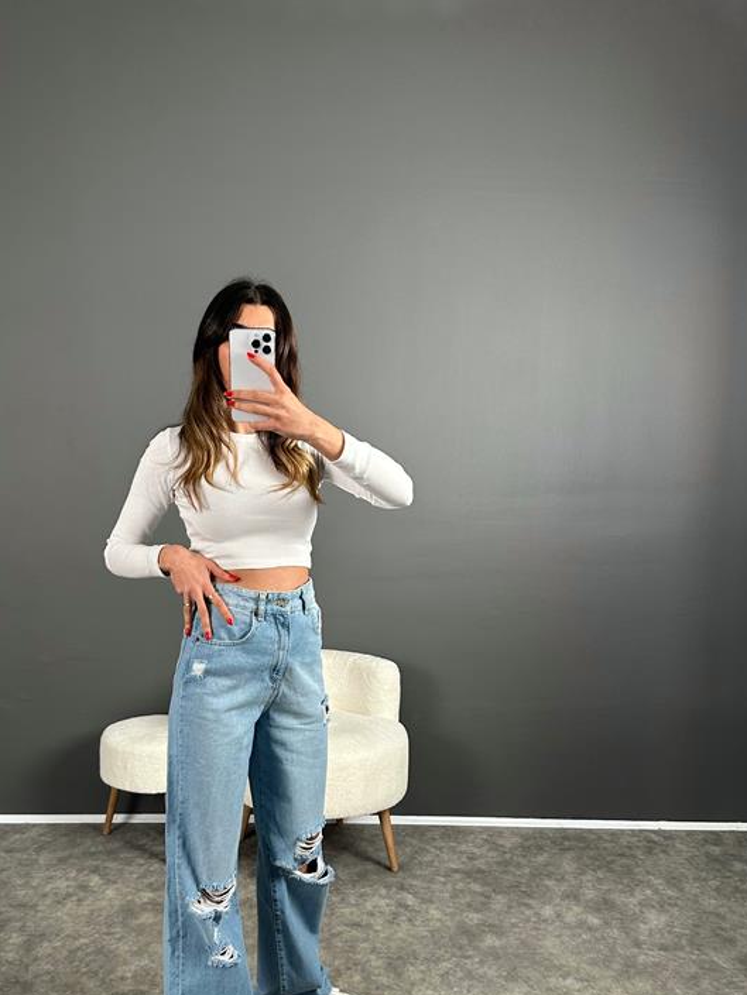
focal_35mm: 32
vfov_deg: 56.6
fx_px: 920
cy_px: 570
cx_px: 293
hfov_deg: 43.9
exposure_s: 1/121
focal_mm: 6.86
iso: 125
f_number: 1.78
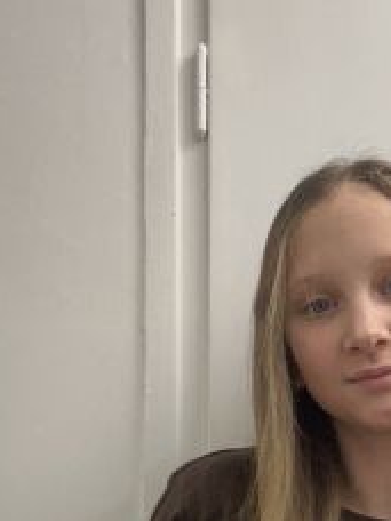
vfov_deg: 24.4
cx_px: 306
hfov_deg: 18.5
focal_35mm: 79
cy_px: 393
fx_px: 1190
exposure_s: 1/50
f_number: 1.9
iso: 100
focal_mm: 2.69
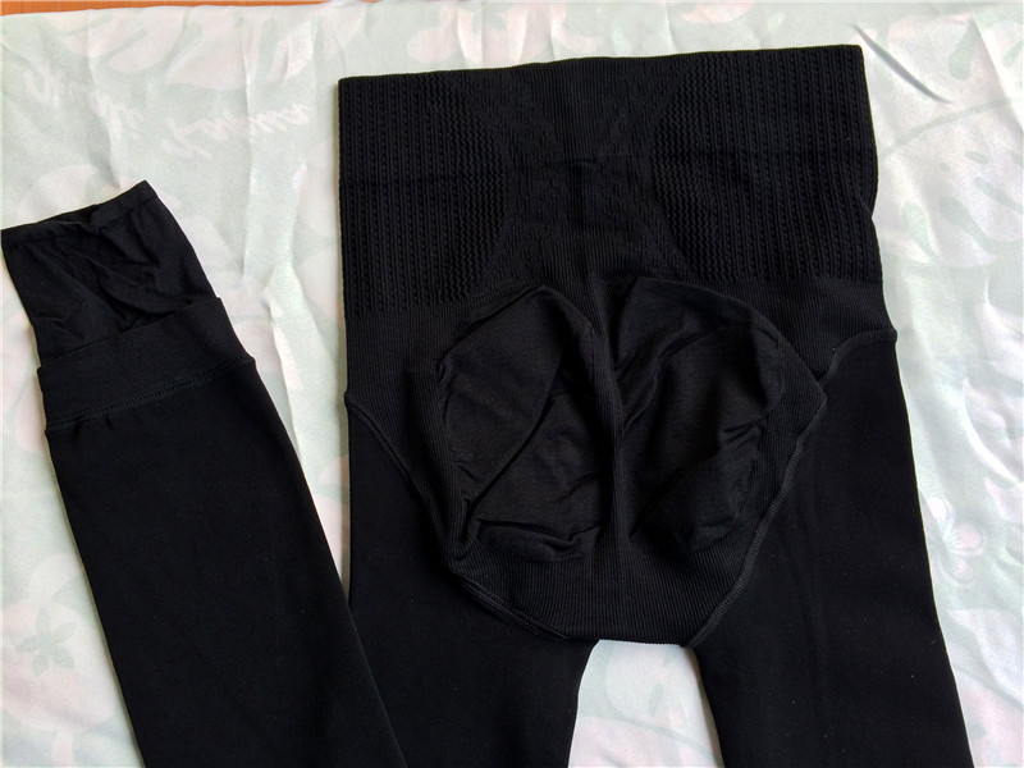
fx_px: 858
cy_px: 384
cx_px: 512
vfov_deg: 48.2
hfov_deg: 61.7
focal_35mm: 29
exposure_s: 1/156
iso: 32
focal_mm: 4.15
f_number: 2.2
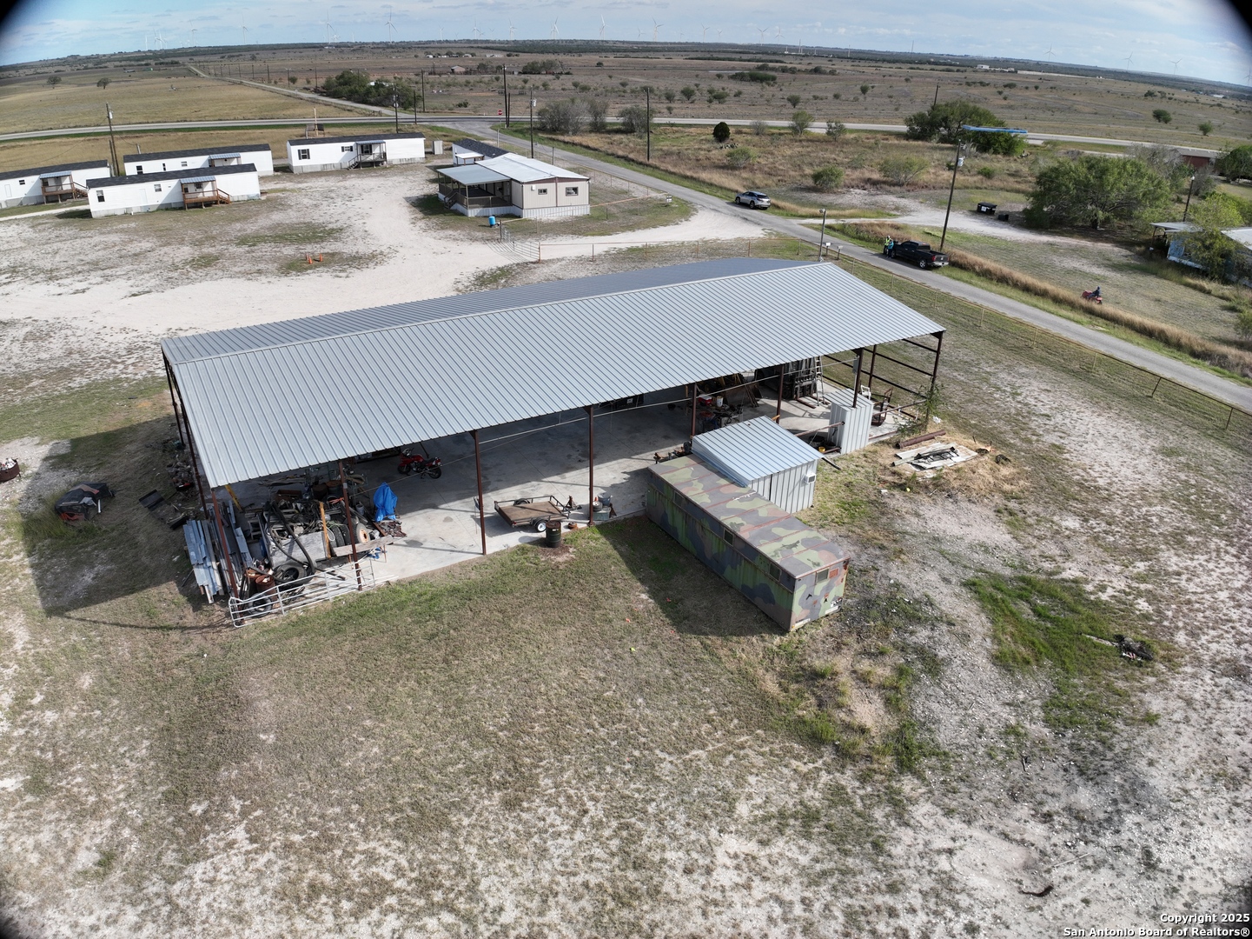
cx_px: 626
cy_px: 470
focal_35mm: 24
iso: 110
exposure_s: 1/2000
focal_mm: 12.29
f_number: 2.8
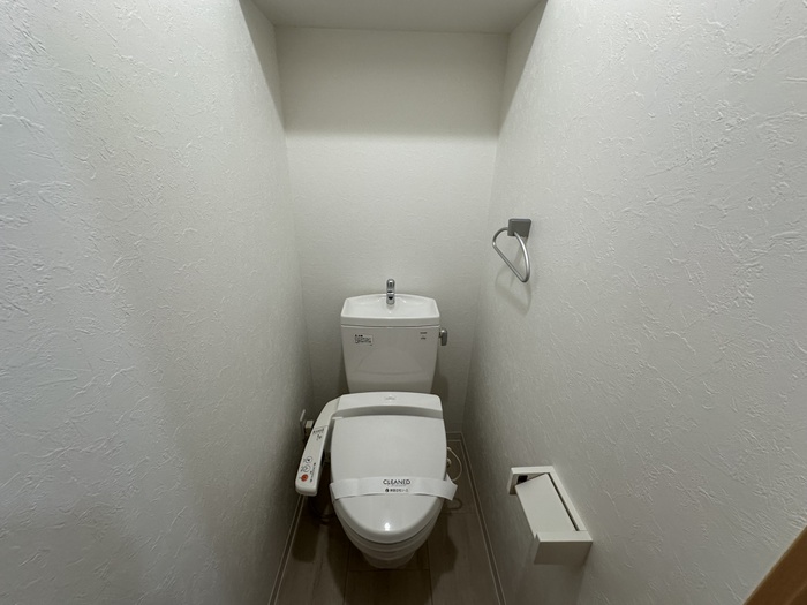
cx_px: 404
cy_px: 302
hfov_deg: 102.1
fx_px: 326
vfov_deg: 85.7
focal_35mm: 14
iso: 160
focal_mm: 2.22
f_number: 2.2
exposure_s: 1/120
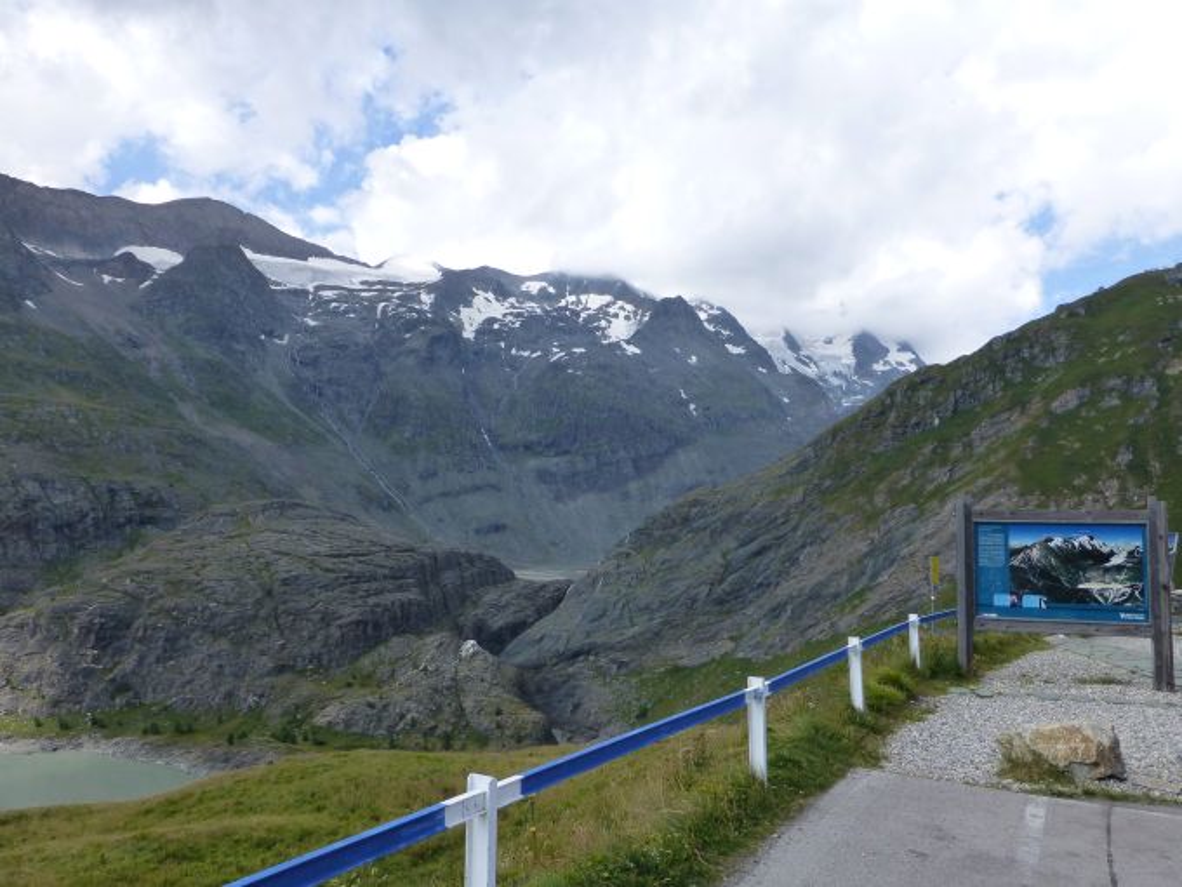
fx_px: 854
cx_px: 591
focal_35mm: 25
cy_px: 444
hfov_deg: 69.4
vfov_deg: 54.9
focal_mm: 4.4
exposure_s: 1/500
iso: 160
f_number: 4
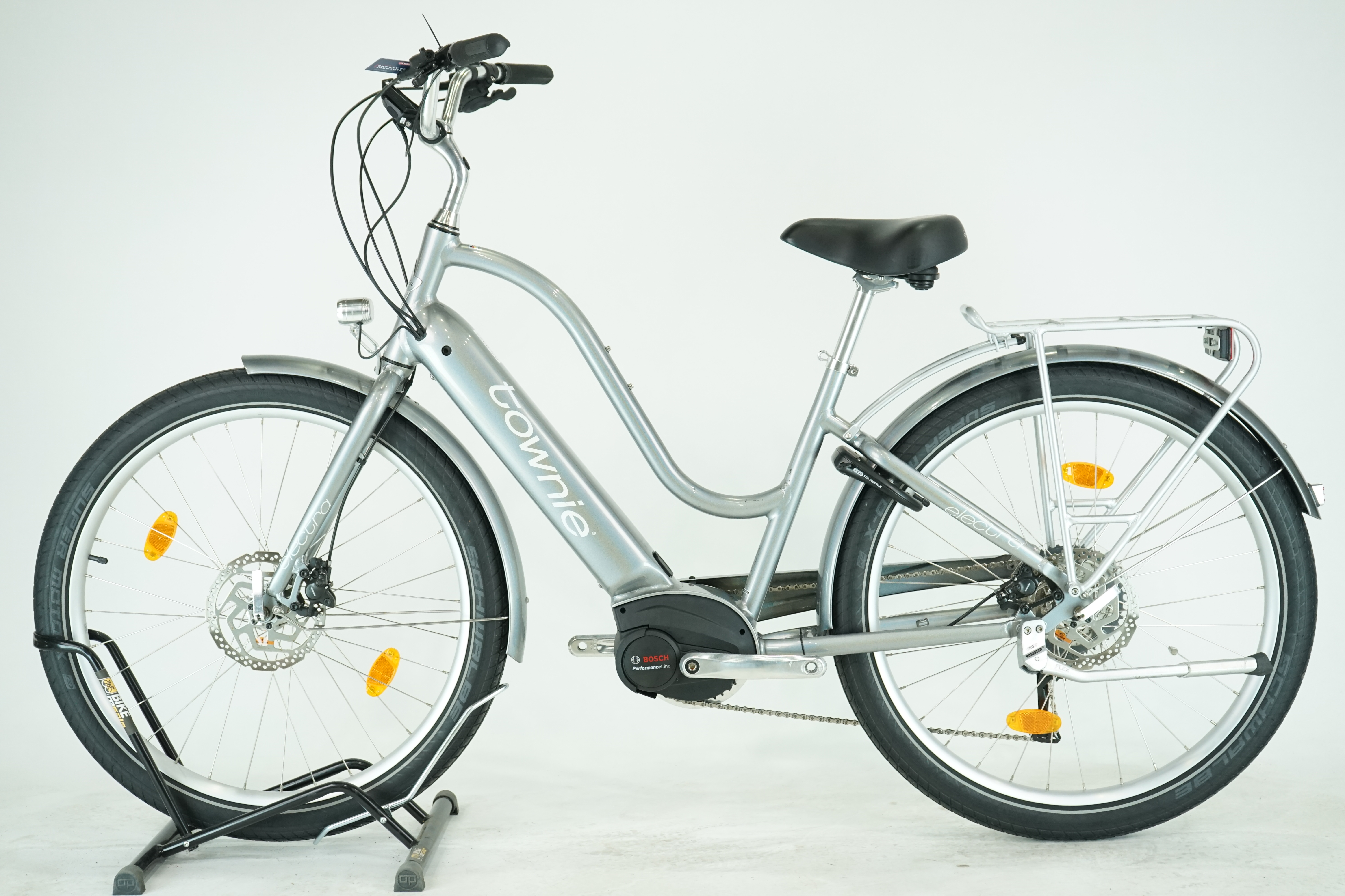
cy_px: 448
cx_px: 672
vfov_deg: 25.1
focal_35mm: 54
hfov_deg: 36.9
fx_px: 2017
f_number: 5.6
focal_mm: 54
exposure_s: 1/200
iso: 1600
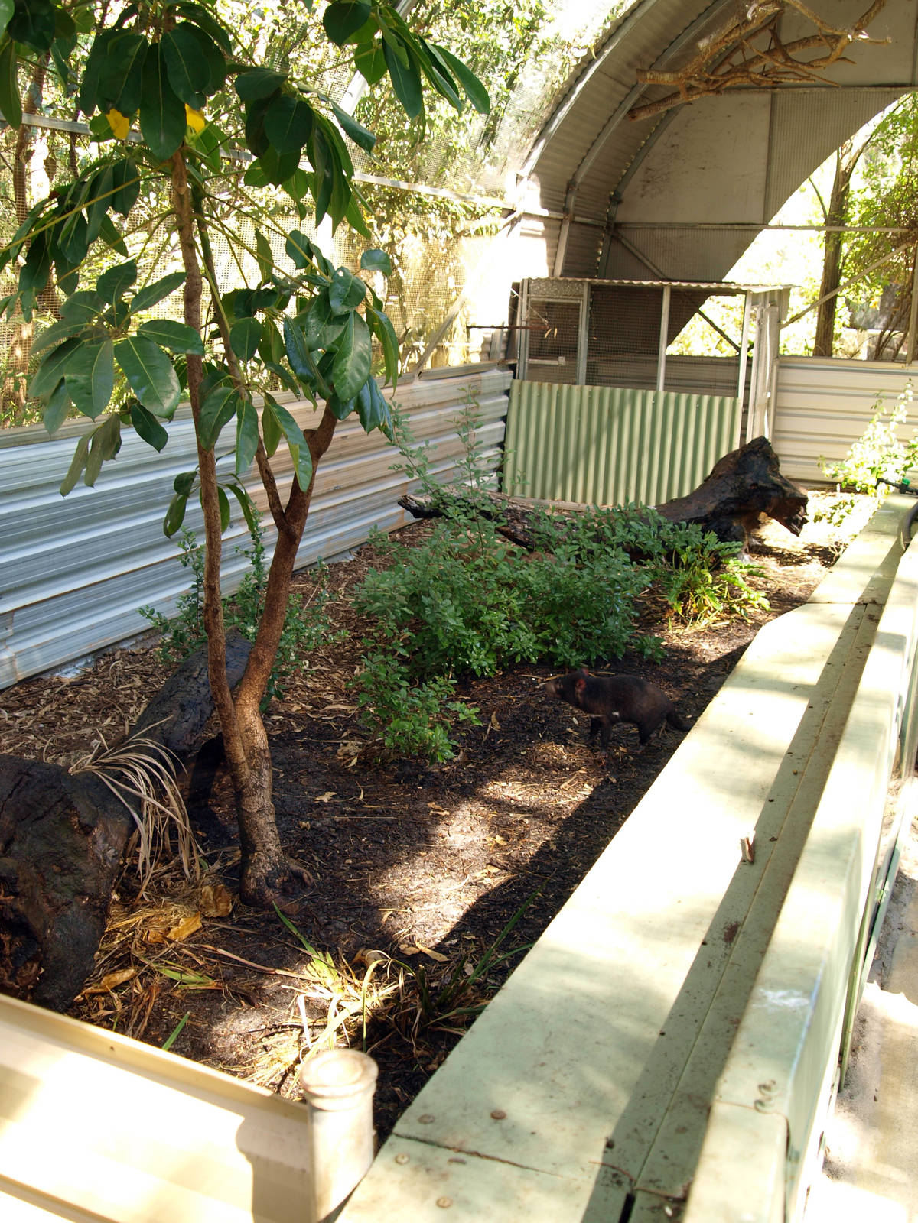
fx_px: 1202
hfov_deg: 41.8
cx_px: 459
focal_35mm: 34
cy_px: 612
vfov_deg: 54.0
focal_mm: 17
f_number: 5.6
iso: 160
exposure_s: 1/25
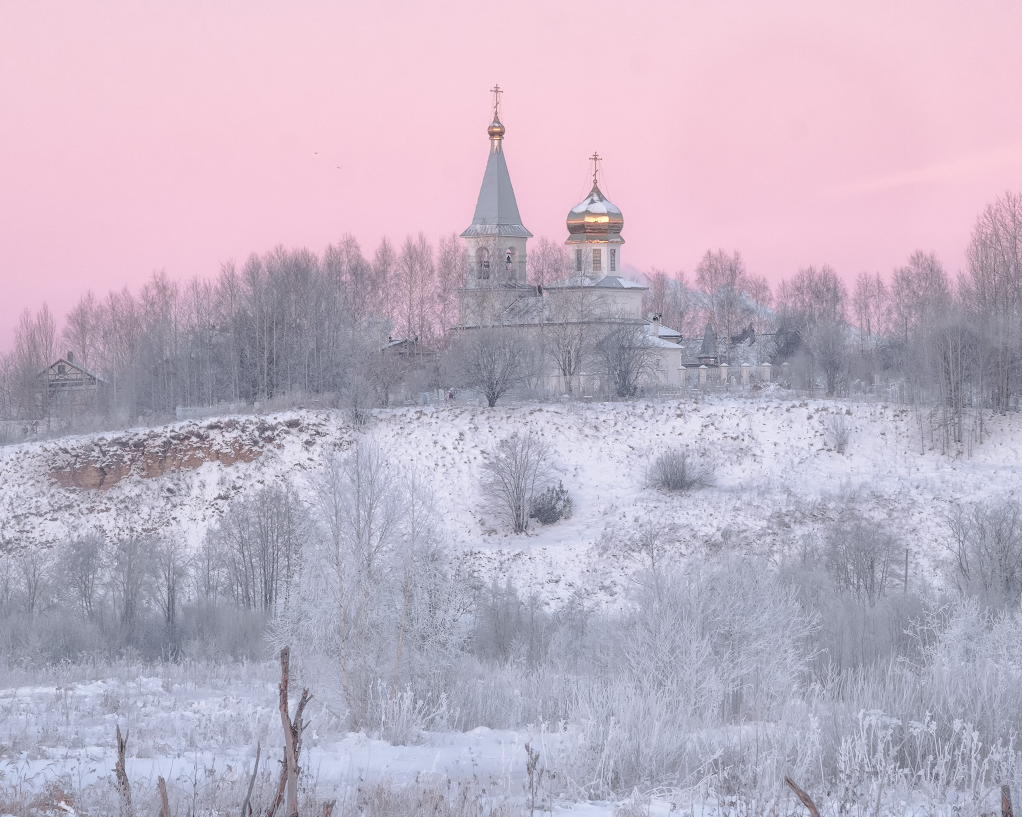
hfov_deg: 7.2
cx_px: 470
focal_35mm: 270
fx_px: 8164
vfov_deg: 5.7
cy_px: 420
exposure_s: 1/50
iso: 800
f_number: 11
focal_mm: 140
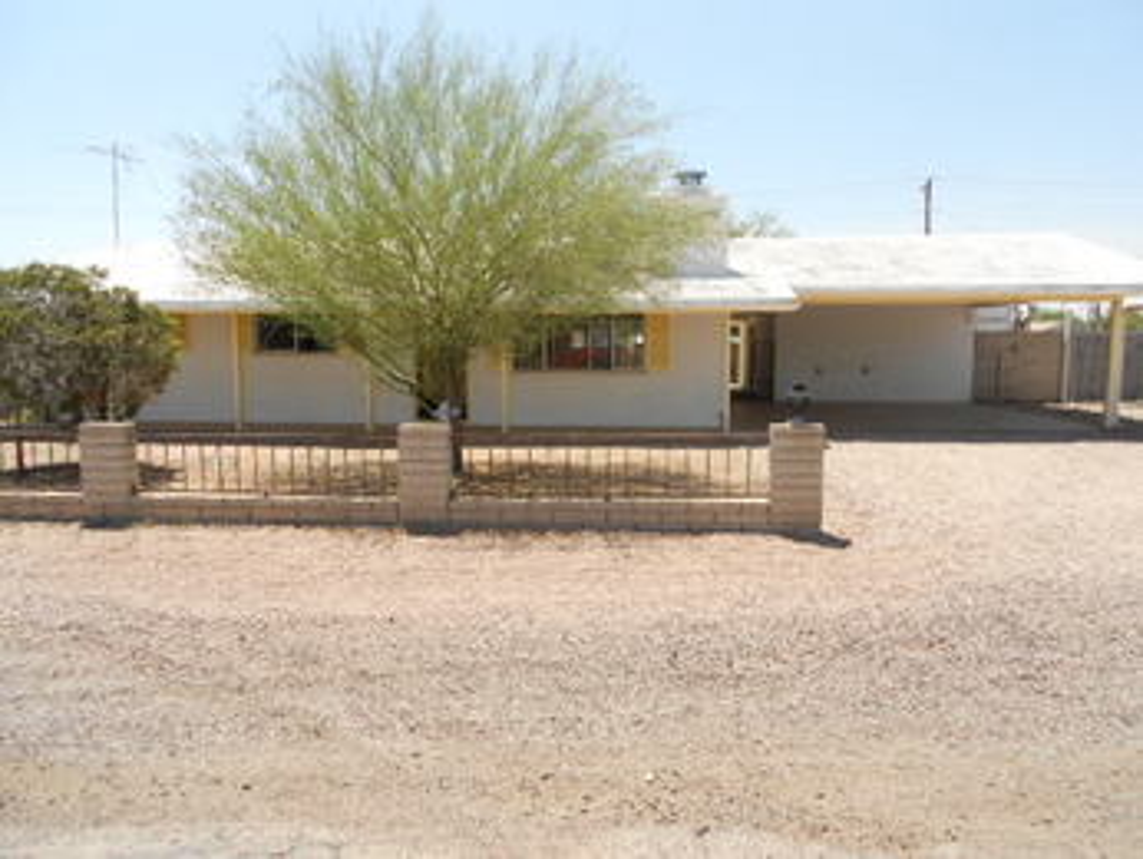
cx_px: 572
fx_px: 859
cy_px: 430
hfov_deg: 67.3
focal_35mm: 26
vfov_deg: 53.1
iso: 80
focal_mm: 4.6
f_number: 3.2
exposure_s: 1/800
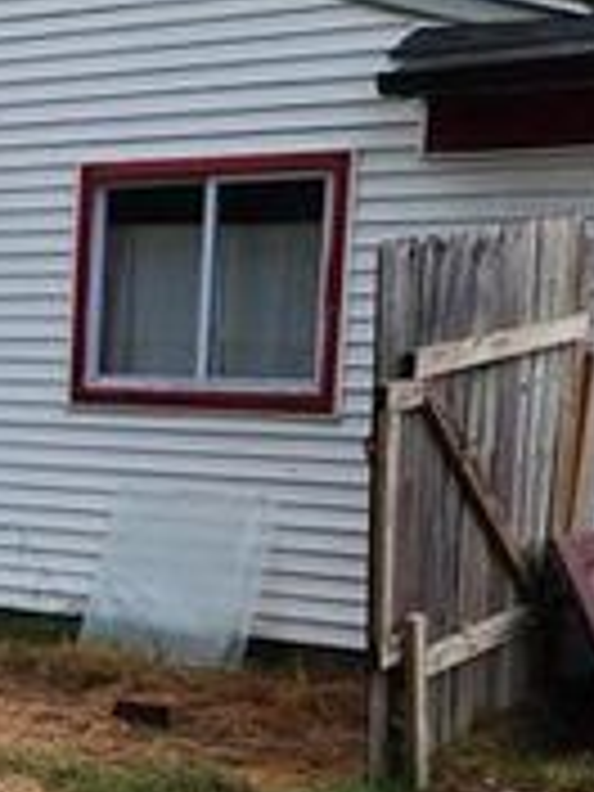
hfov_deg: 14.8
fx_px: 1991
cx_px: -486
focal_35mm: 87
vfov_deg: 22.3
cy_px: 587
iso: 20
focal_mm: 6.4
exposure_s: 1/180
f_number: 1.8
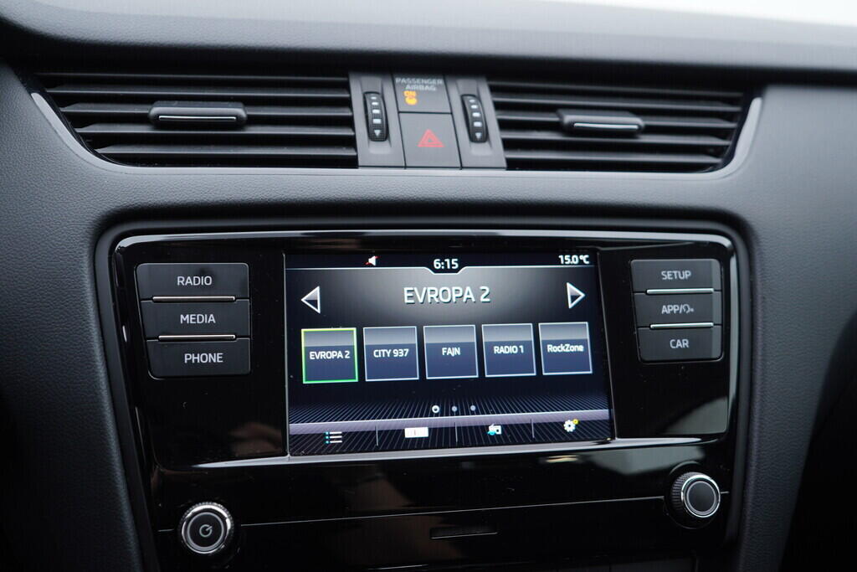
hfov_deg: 53.1
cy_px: 286
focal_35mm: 36
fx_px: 857
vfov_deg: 36.9
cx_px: 428
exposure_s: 1/40
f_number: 2.8
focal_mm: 24
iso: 125
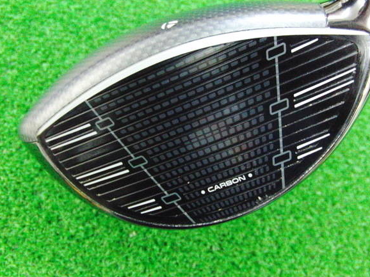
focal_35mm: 41
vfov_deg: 35.1
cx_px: 202
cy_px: 124
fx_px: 438
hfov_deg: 45.7
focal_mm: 6.42
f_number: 3.6
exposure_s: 1/80
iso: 3200
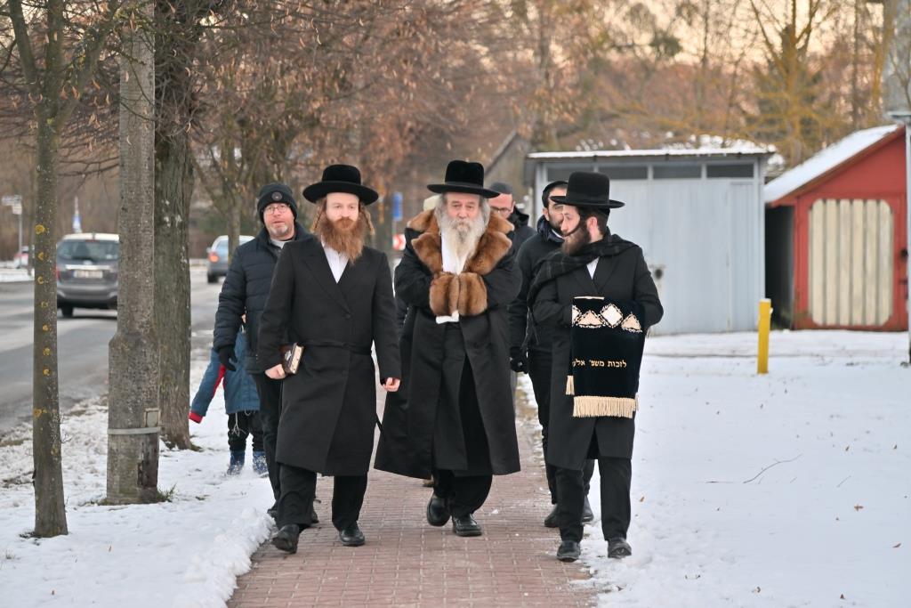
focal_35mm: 110
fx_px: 2784
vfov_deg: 12.5
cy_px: 304
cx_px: 456
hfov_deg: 18.6
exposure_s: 1/200
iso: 320
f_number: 4
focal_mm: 110
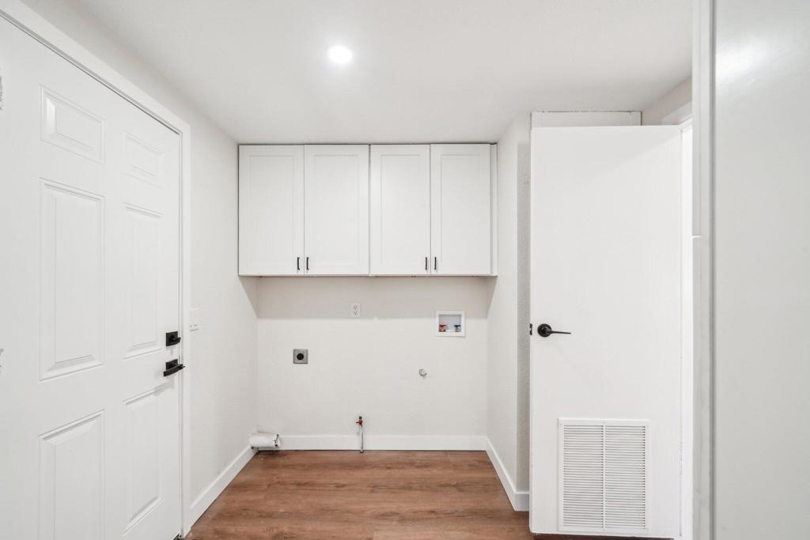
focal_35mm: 14
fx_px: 315
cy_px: 270
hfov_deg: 104.2
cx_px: 405
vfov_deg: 81.2
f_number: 8
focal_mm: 14
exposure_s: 1/13
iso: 400
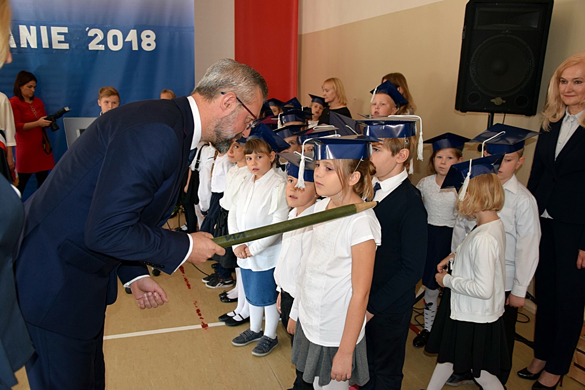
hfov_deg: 59.5
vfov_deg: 41.7
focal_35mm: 32
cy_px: 195
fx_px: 512
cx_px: 292
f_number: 4
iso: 800
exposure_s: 1/60
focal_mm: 21
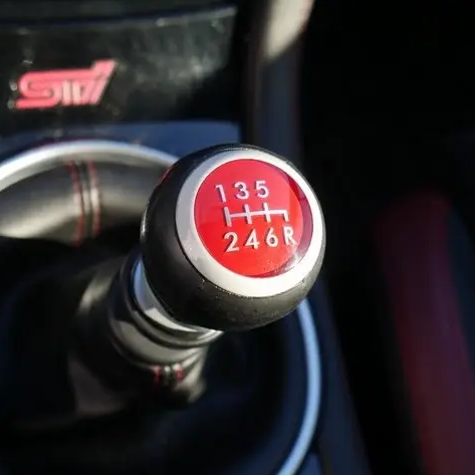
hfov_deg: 25.7
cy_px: 241
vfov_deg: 25.7
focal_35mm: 67
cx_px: 246
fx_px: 1040
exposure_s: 1/60
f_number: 5.3
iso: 200
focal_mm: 28
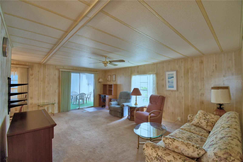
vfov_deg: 77.3
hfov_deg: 100.4
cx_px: 122
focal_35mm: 15
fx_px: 101
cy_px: 81
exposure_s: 1/80
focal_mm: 10
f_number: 4.5
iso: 400
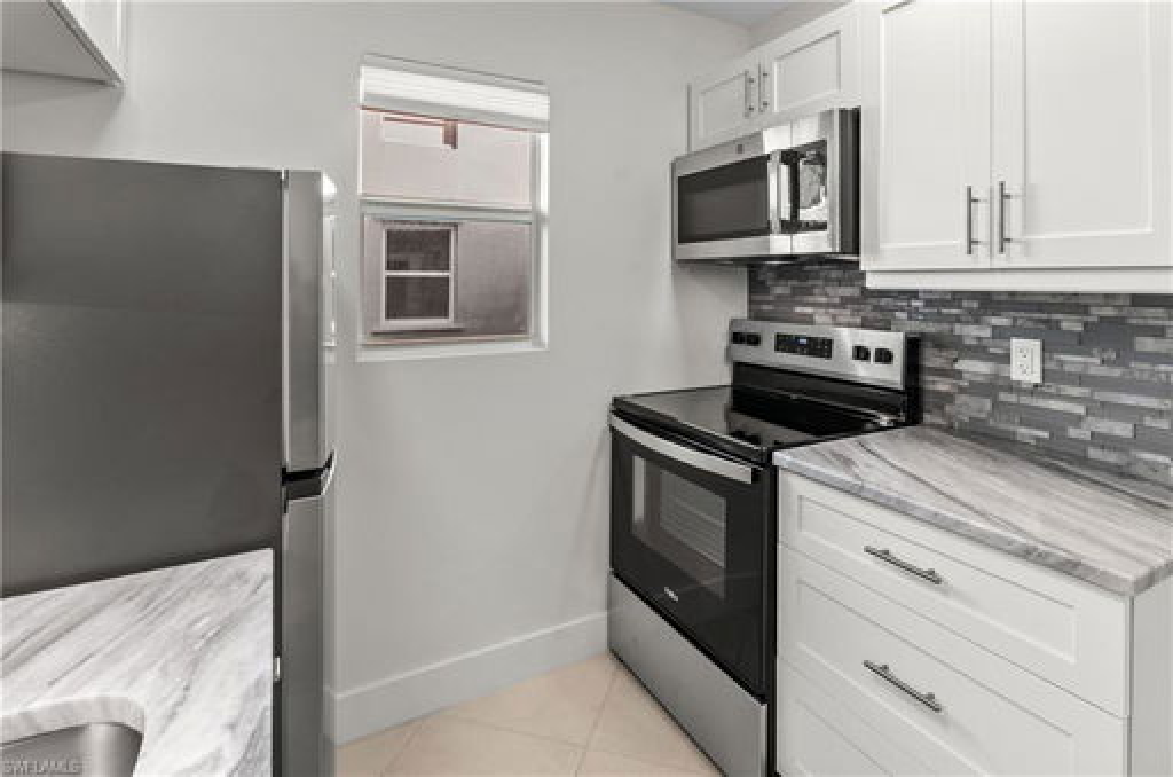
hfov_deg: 95.1
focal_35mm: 16
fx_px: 536
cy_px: 388
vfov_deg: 71.8
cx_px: 586
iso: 200
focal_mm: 11
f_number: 8
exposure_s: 1/6
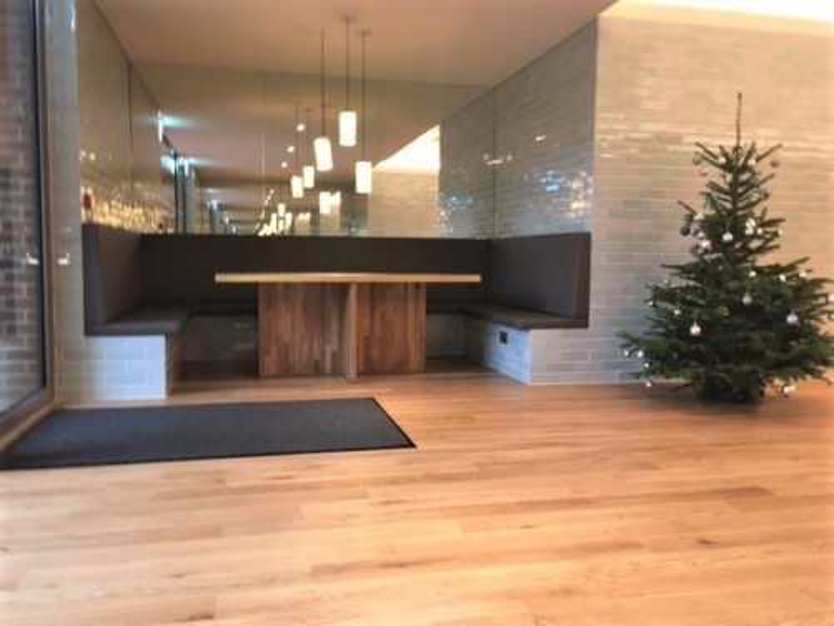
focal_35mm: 29
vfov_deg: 48.2
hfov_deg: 61.6
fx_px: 699
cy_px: 313
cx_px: 417
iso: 80
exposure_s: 1/33
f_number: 2.2
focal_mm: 4.15
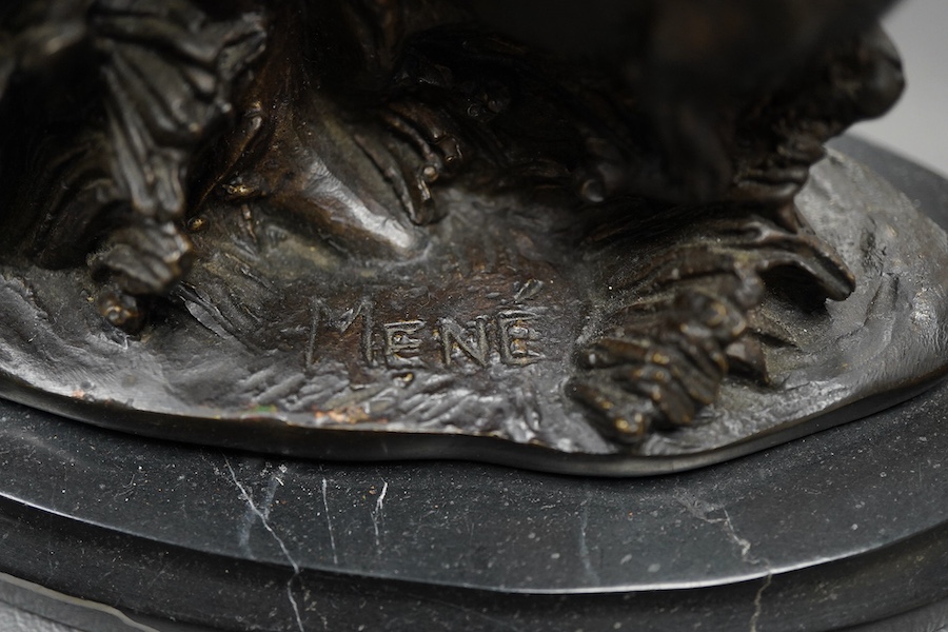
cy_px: 316
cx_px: 474
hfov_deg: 43.6
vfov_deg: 29.9
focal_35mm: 45
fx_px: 1185
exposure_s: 1/125
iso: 1250
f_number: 3.5
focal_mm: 30
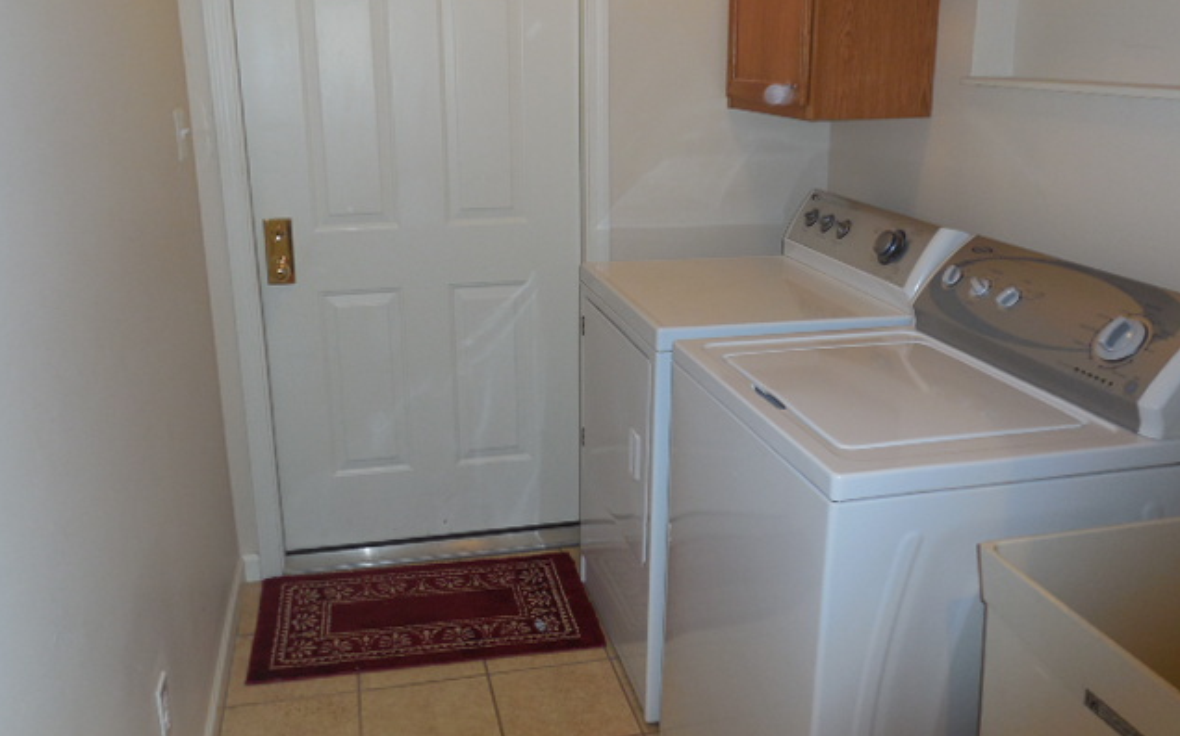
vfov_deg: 39.4
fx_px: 1029
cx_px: 588
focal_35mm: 32
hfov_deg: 59.7
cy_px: 350
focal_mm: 5.3
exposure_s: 1/25
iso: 200
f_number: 3.8
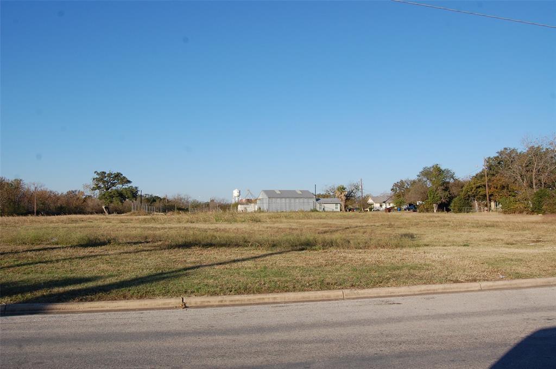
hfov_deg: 62.0
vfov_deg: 43.5
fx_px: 463
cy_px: 184
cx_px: 278
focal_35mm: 30
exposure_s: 1/320
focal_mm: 20
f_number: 9
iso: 200
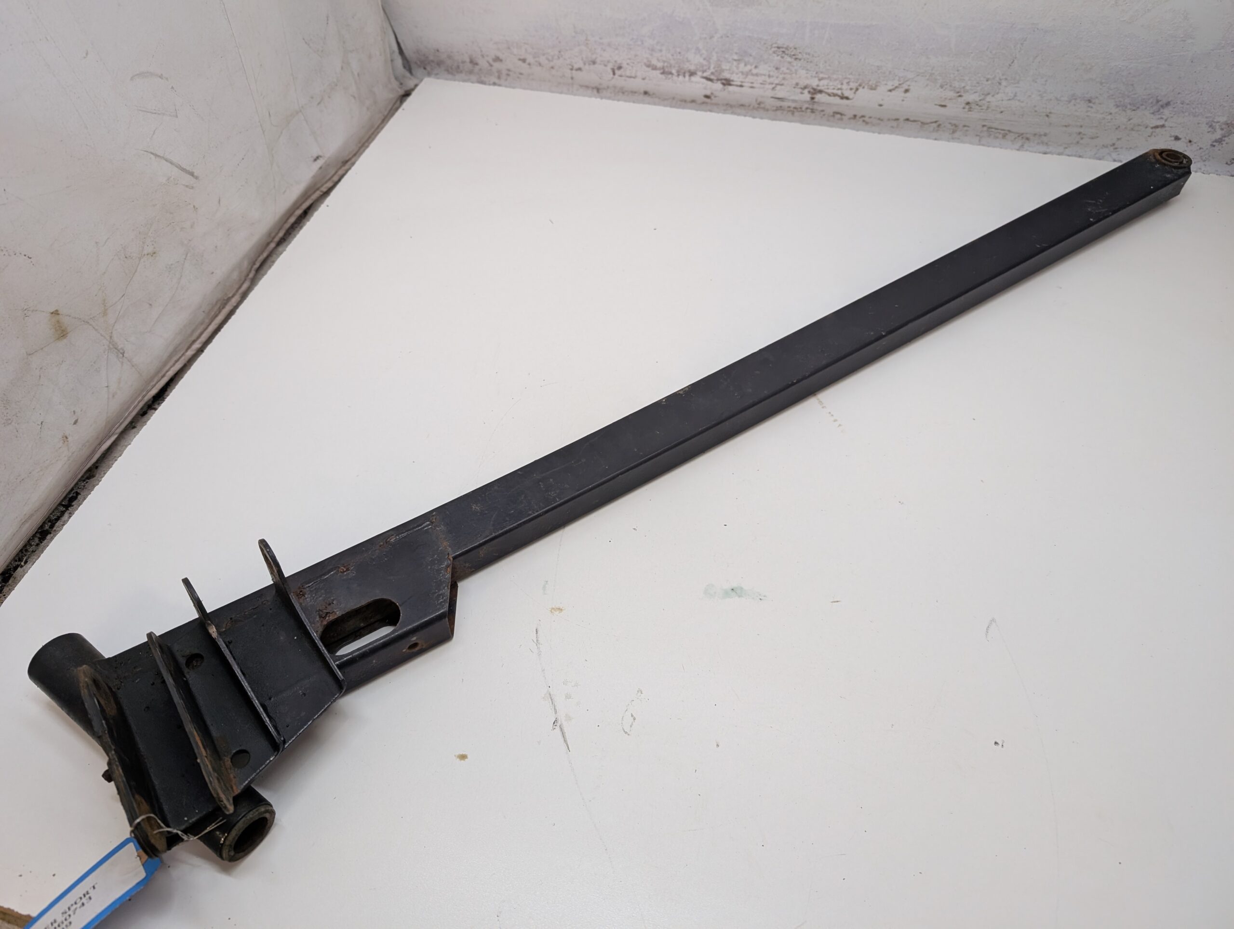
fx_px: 857
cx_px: 617
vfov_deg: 56.9
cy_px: 464
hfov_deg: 71.5
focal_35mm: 24
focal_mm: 6.9
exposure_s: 1/83.1
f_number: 1.68
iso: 124
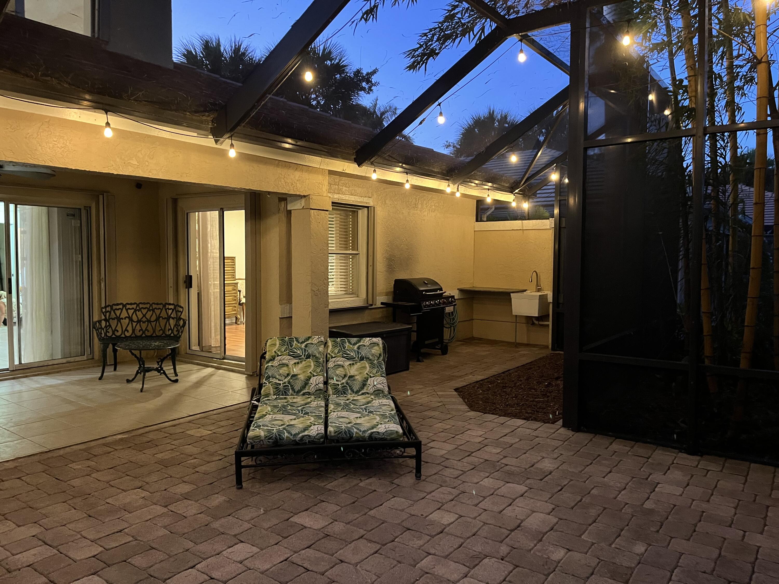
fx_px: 585
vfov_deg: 53.1
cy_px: 292
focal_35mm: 26
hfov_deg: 67.3
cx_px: 390
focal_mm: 5.1
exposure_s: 1/30
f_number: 1.6
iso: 640
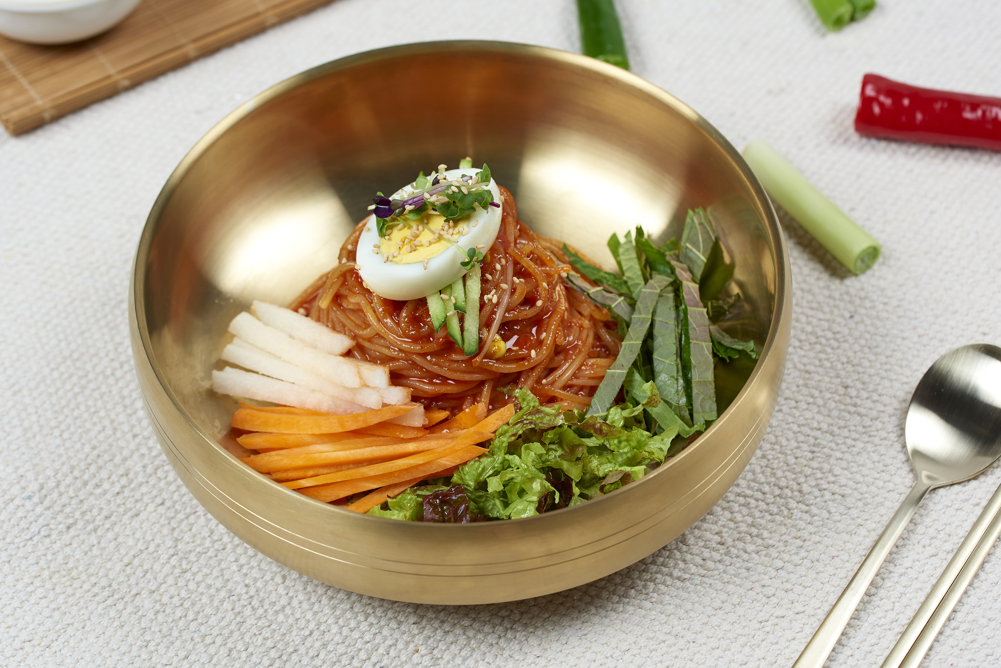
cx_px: 500
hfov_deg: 22.6
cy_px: 334
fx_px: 2503
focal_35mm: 90
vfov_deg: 15.2
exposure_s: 1/160
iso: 250
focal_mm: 90
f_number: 6.3
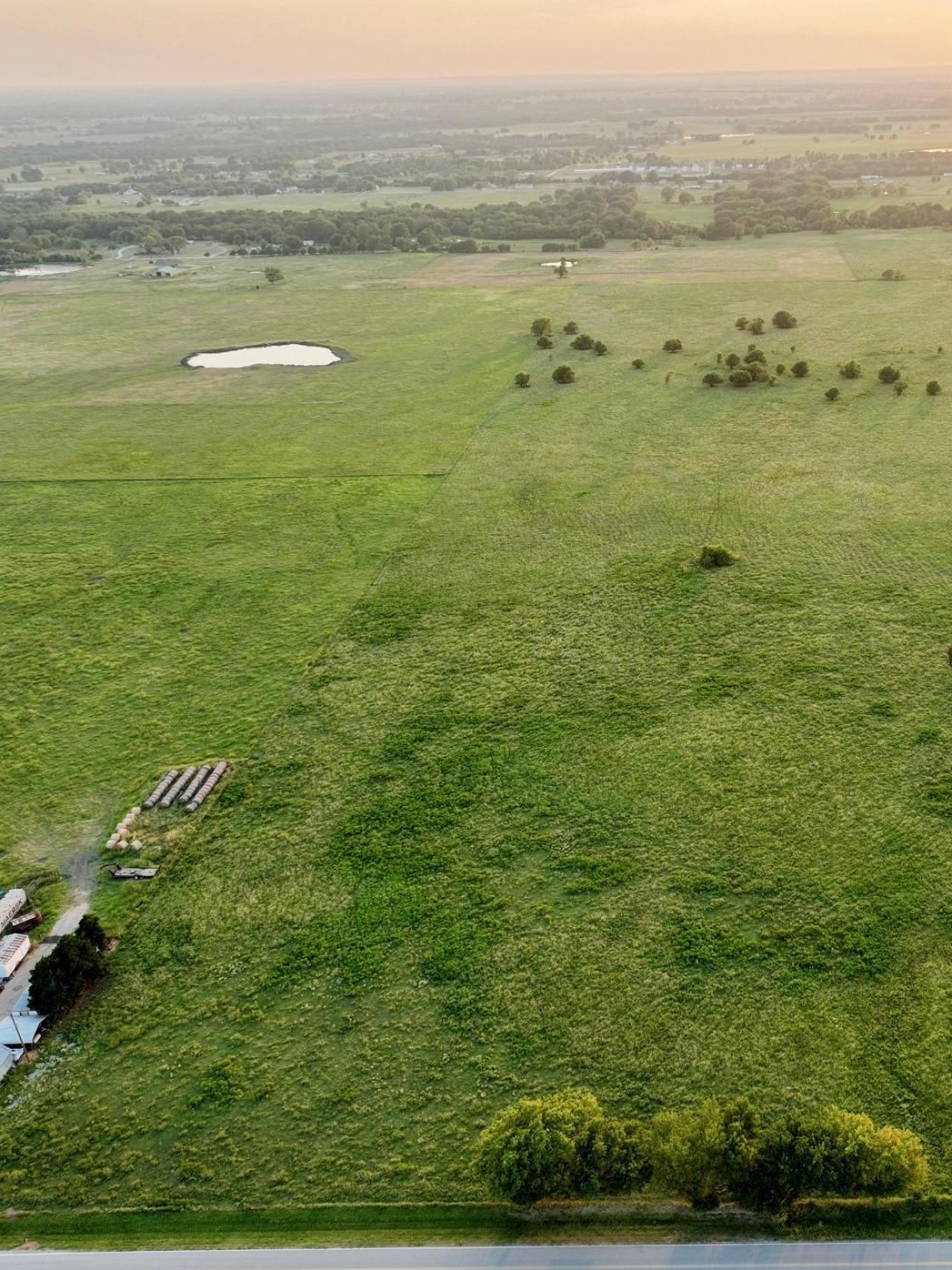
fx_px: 1210
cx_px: 704
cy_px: 641
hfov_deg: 41.8
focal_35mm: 33
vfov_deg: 55.4
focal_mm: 12.29
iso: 410
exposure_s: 1/400
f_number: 2.8
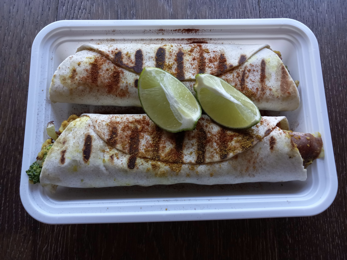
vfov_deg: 51.4
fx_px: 271
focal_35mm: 27
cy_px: 130
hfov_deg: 65.3
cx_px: 174
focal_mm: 3.94
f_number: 1.8
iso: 100
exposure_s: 1/60
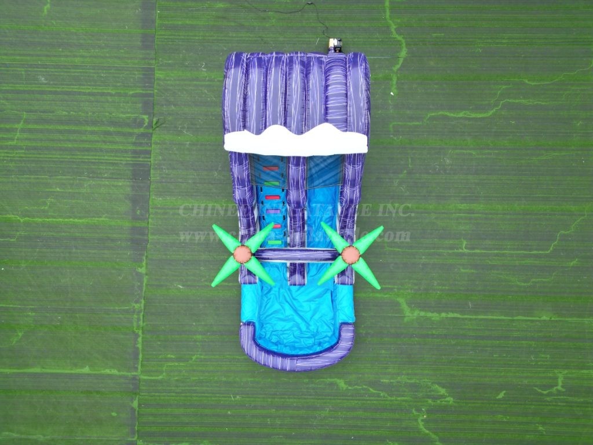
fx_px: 411
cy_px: 222
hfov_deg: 71.6
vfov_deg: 56.8
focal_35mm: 24
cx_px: 296
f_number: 1.7
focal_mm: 6.72
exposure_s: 1/500
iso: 100
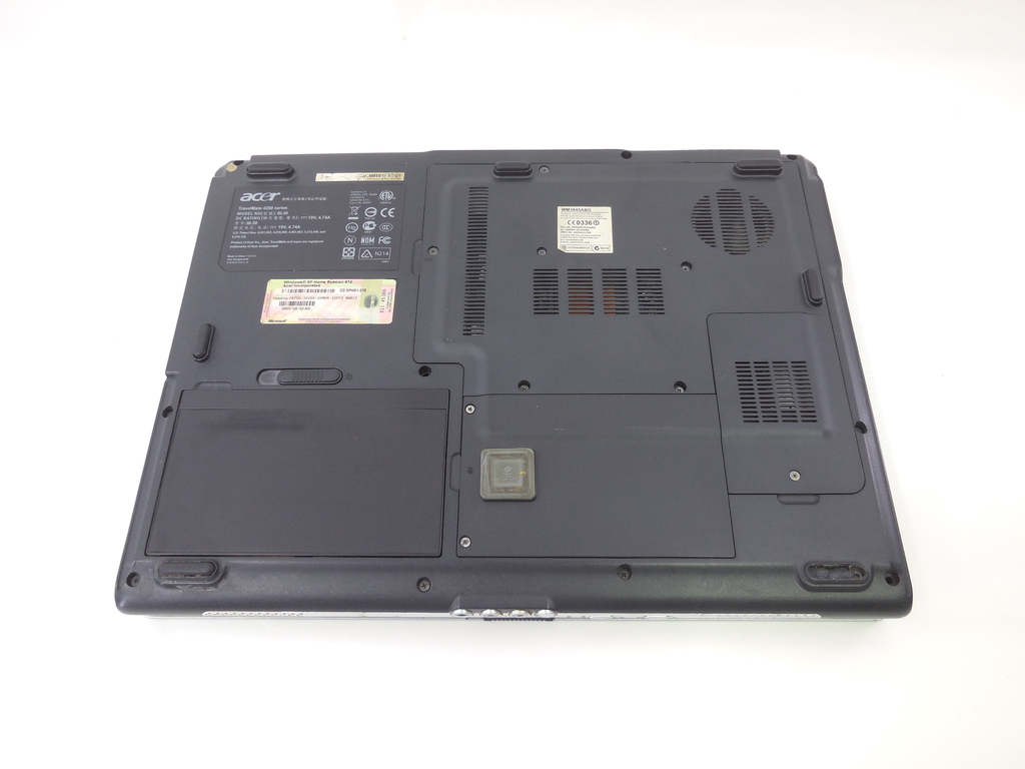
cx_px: 512
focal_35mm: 25
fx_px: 740
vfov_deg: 54.9
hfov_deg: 69.4
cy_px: 384
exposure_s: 1/30
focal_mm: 4.5
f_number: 3.1
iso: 140
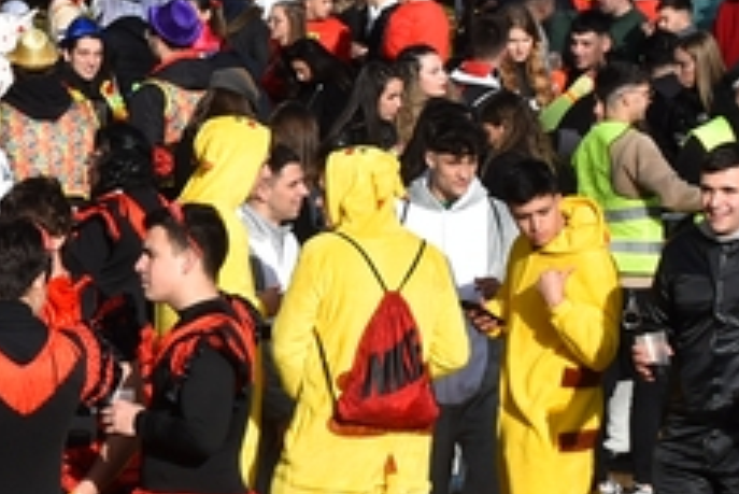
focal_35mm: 283
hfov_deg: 7.2
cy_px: 229
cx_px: -287
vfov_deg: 4.9
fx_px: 5813
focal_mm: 48
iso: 200
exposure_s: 1/400
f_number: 10
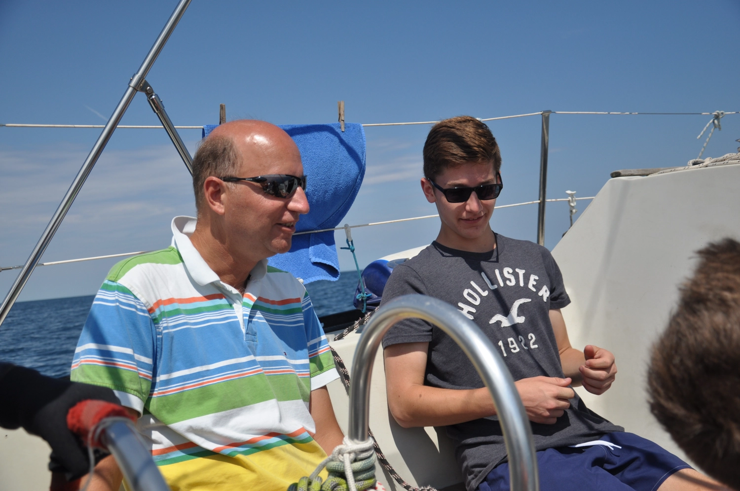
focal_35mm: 39
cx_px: 370
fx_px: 801
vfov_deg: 34.1
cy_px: 246
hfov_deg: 49.6
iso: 200
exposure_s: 1/3200
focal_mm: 26
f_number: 4
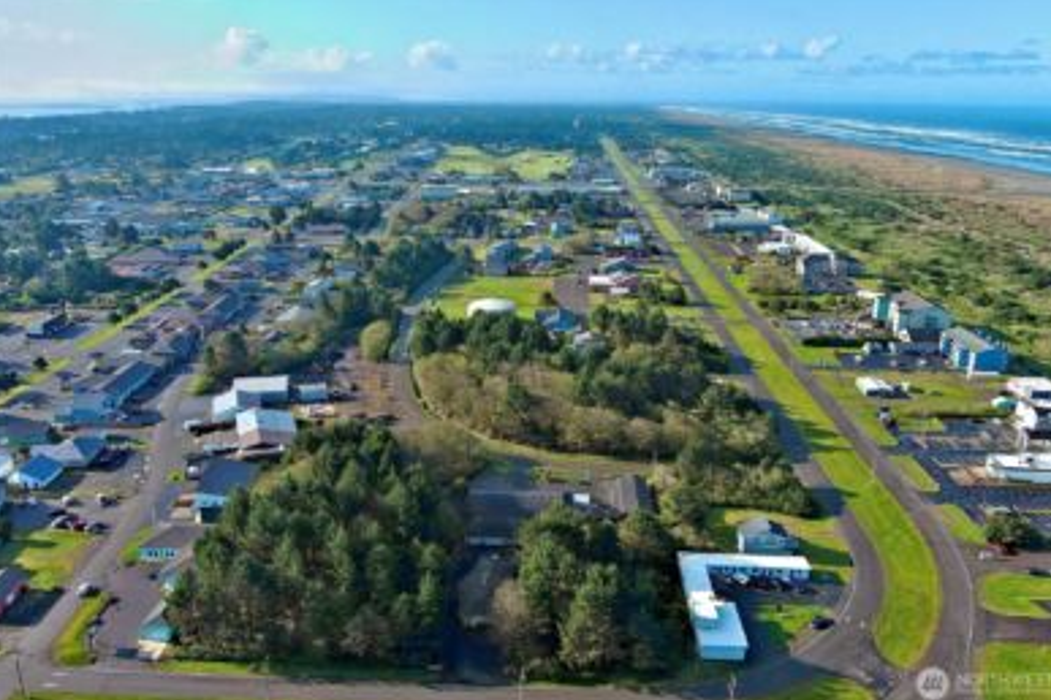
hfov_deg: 61.9
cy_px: 346
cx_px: 530
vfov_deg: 43.6
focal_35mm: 30
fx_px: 876
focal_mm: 10.57
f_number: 2.8
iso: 100
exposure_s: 1/773
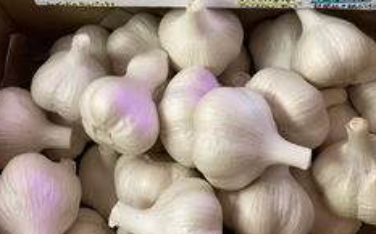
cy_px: 52
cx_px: 195
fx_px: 522
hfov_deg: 39.6
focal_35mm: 51
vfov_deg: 24.9
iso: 160
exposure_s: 1/50
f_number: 1.8
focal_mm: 3.99
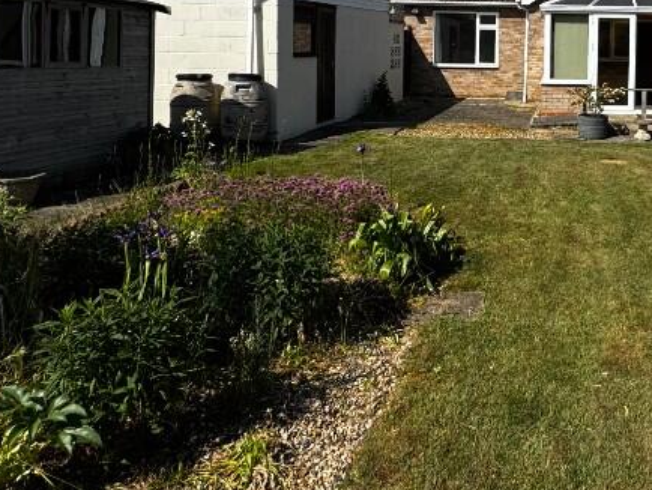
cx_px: 556
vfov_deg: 40.4
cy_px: 68
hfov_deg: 50.6
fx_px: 622
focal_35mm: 33
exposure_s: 1/2584
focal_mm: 2.22
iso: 50
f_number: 2.2
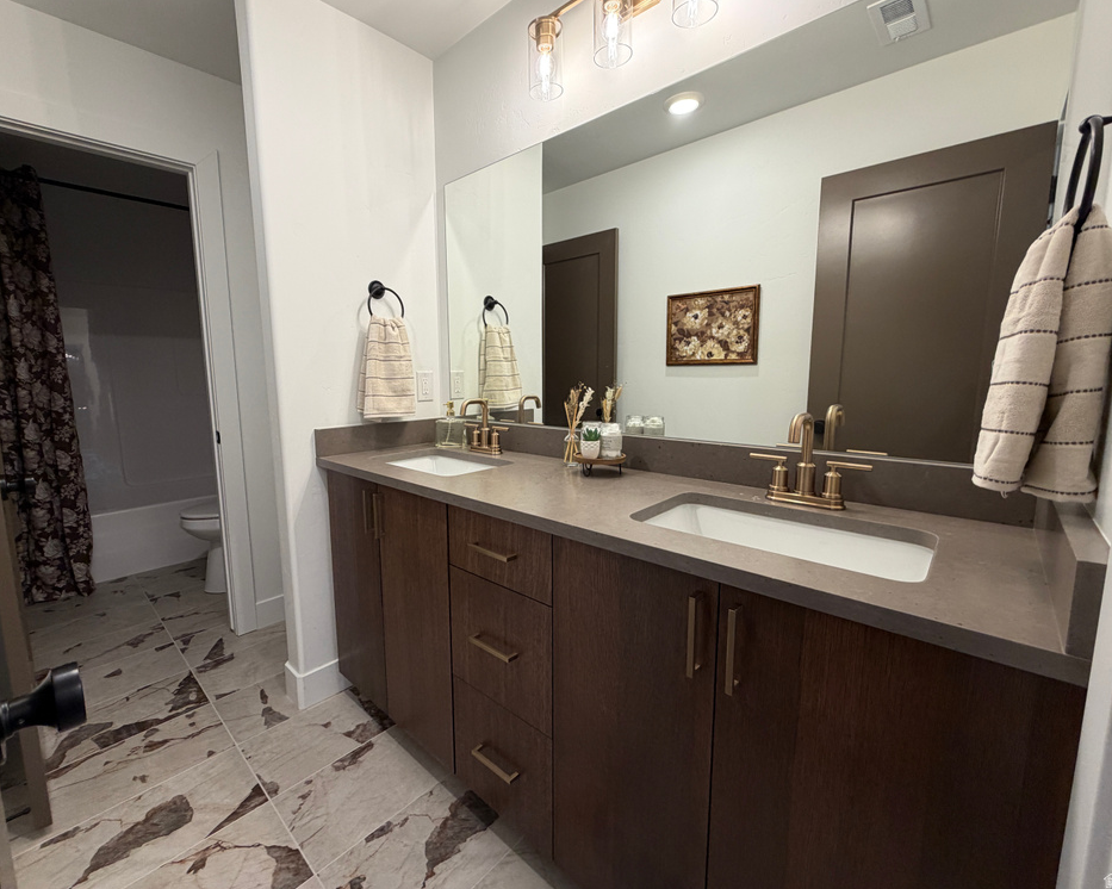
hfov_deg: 96.6
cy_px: 434
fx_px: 494
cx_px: 512
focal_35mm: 15
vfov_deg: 84.0
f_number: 2.2
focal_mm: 2.22
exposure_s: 1/120
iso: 160
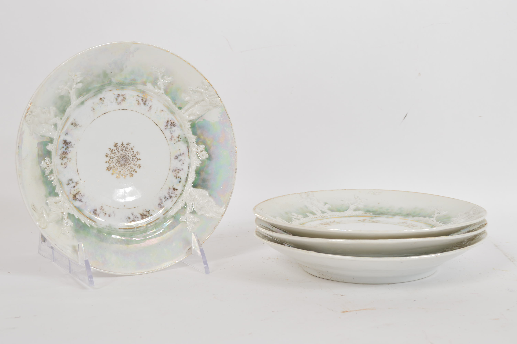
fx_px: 818
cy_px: 172
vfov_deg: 23.7
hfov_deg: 35.1
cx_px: 258
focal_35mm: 57
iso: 100
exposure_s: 1/80
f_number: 8
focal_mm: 38
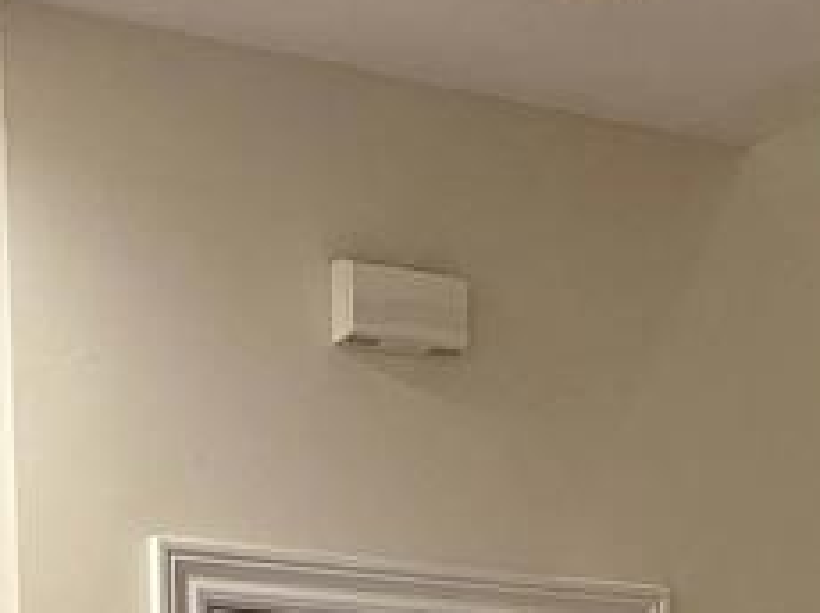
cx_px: 642
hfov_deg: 16.9
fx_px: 2745
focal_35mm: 116
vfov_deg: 11.3
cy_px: 1315
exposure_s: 1/60
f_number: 1.6
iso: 160
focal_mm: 4.2
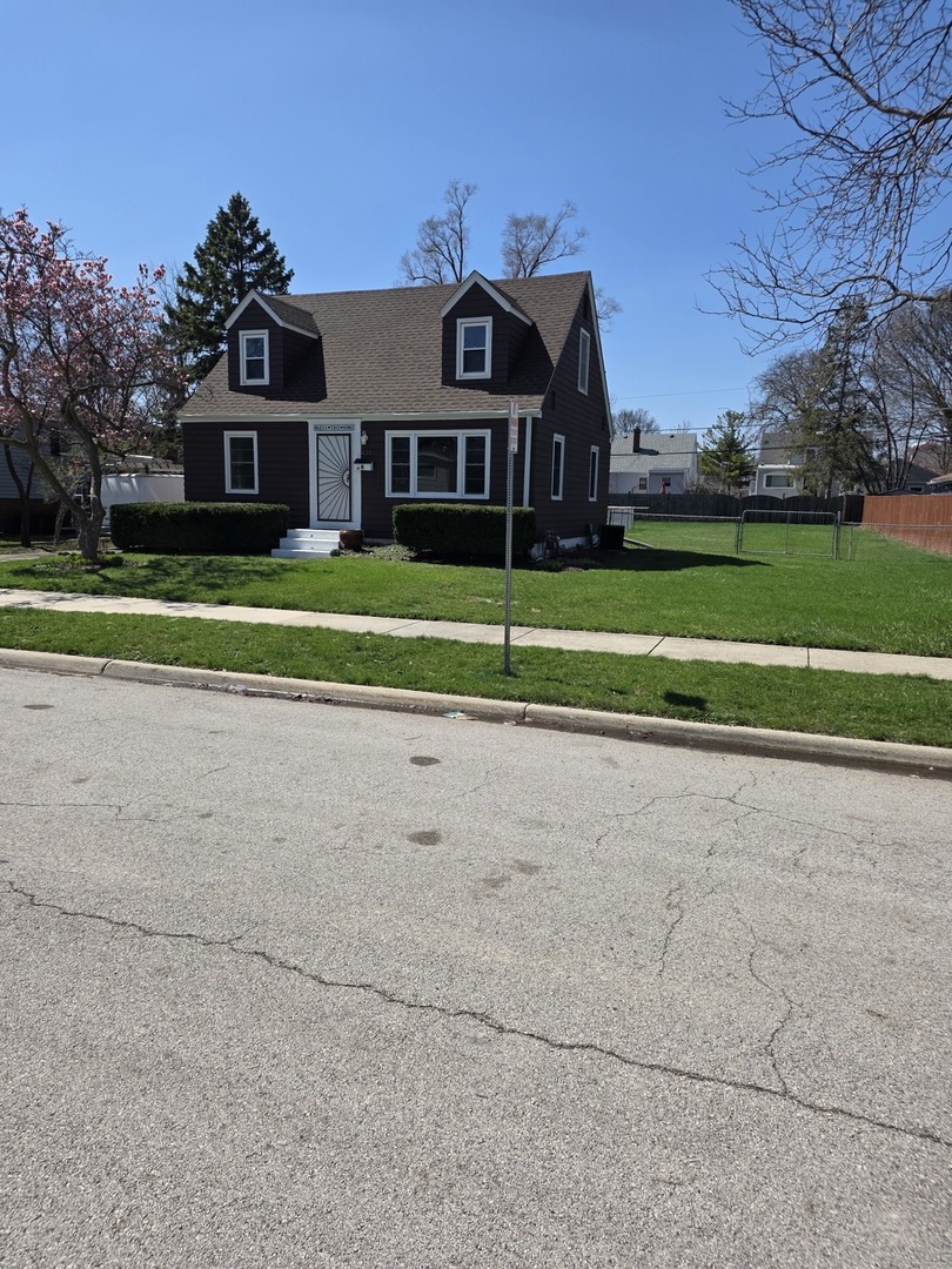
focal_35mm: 23
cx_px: 476
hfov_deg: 58.9
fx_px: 843
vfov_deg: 73.9
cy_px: 634
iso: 80
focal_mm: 6.25
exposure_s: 1/7626
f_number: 1.7
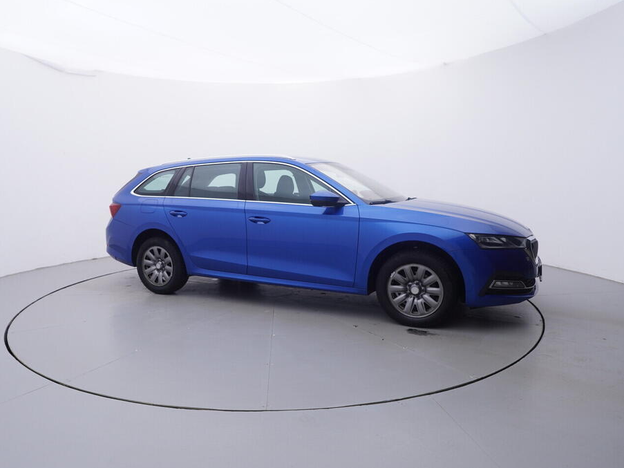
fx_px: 442
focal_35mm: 25
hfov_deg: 70.1
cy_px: 234
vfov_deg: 55.7
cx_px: 275
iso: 200
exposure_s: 1/80
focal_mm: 15
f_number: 5
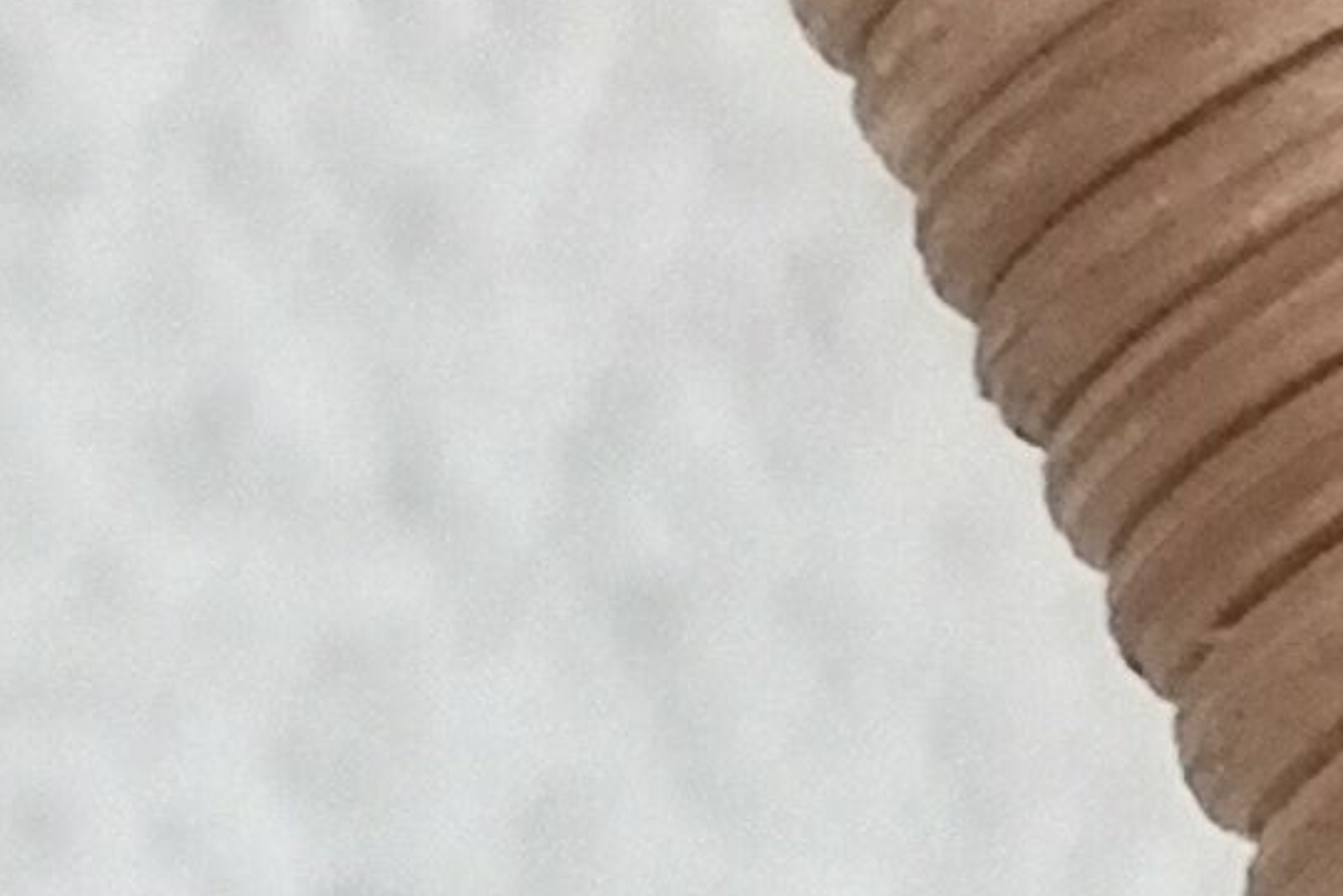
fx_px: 12239
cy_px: -392
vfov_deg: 4.2
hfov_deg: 6.1
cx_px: 2594
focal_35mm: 328
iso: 250
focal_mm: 3.95
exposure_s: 1/36
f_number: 1.8
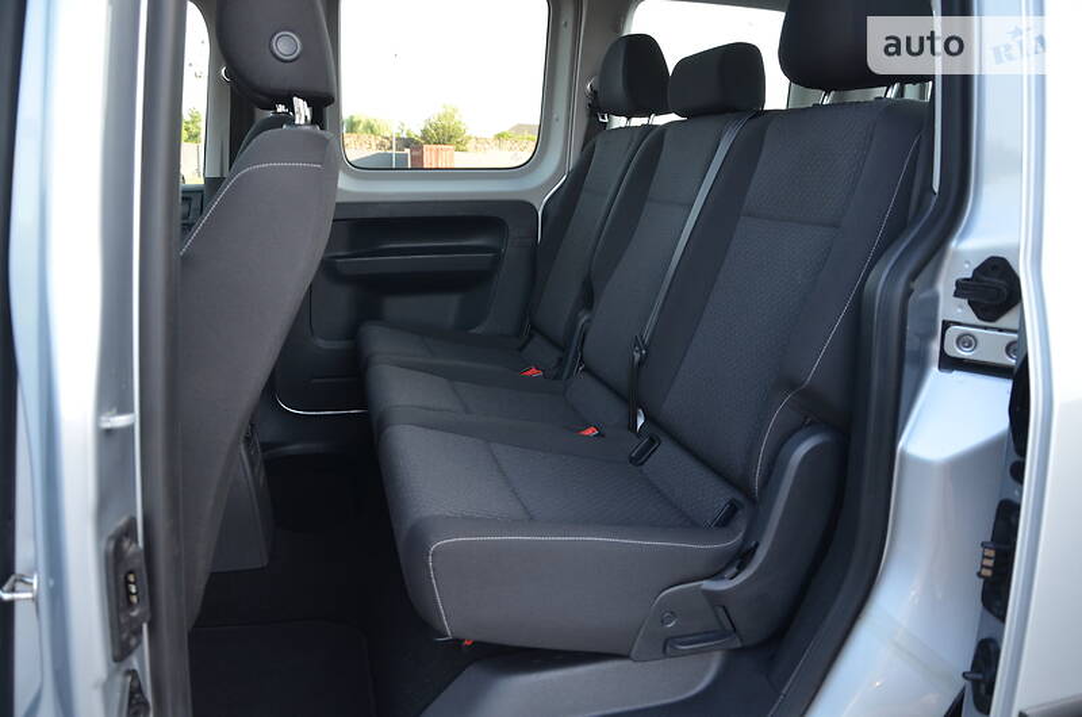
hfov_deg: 67.5
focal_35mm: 27
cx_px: 541
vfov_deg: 47.7
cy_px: 358
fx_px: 810
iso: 400
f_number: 4
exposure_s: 1/60
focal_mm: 18
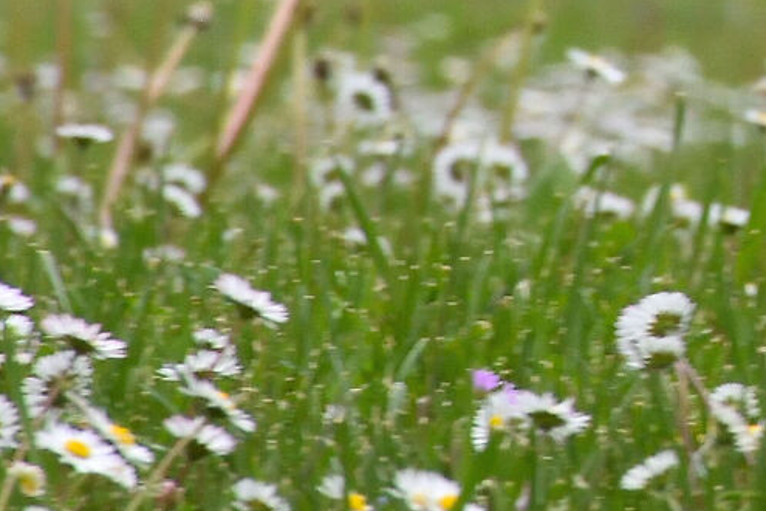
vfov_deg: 1.3
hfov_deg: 2.0
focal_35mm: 1018
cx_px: 1831
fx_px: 21659
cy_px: -461
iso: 800
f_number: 13
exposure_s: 1/640
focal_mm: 140
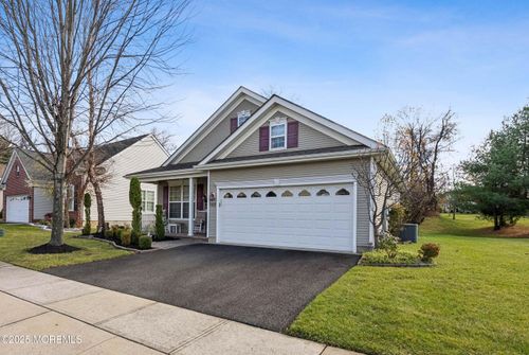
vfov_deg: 73.9
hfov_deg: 96.6
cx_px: 264
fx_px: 235
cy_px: 178
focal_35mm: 16
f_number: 8
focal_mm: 16
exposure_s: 1/320
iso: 200
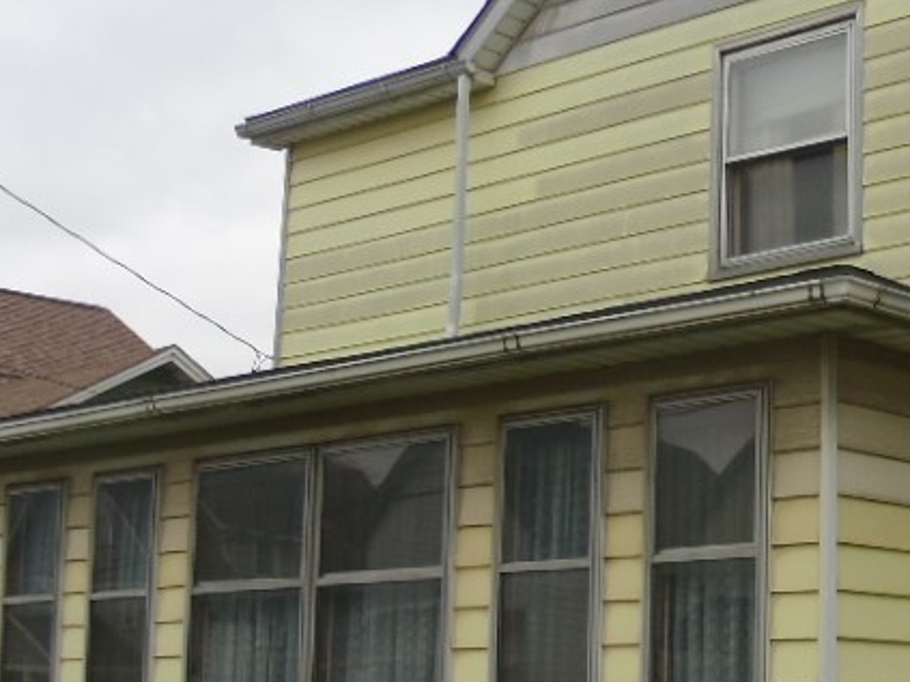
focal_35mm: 75
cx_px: 820
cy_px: 413
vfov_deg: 19.6
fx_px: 1971
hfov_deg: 25.2
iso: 100
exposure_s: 1/90
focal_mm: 5.6
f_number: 3.3
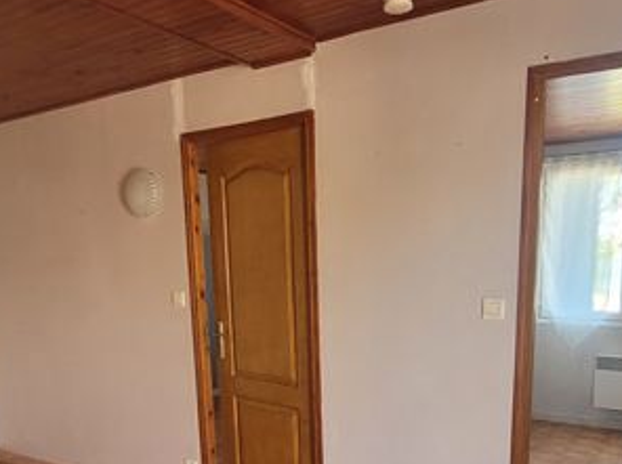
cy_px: 353
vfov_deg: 43.7
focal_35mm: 31
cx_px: 350
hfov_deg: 58.2
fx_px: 556
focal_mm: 1.74
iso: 160
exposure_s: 1/50
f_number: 2.2
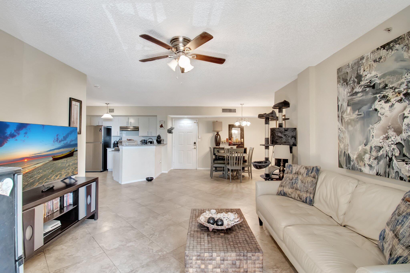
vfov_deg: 77.3
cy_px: 136
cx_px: 205
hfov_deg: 100.4
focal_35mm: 15
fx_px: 171
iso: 1400
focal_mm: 10
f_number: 8
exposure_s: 1/15
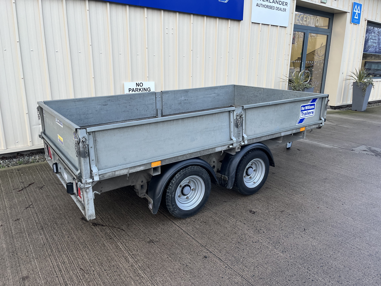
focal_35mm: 26
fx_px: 286
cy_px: 143
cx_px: 190
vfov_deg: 53.1
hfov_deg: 67.3
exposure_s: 1/121
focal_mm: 5.1
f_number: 1.6
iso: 100
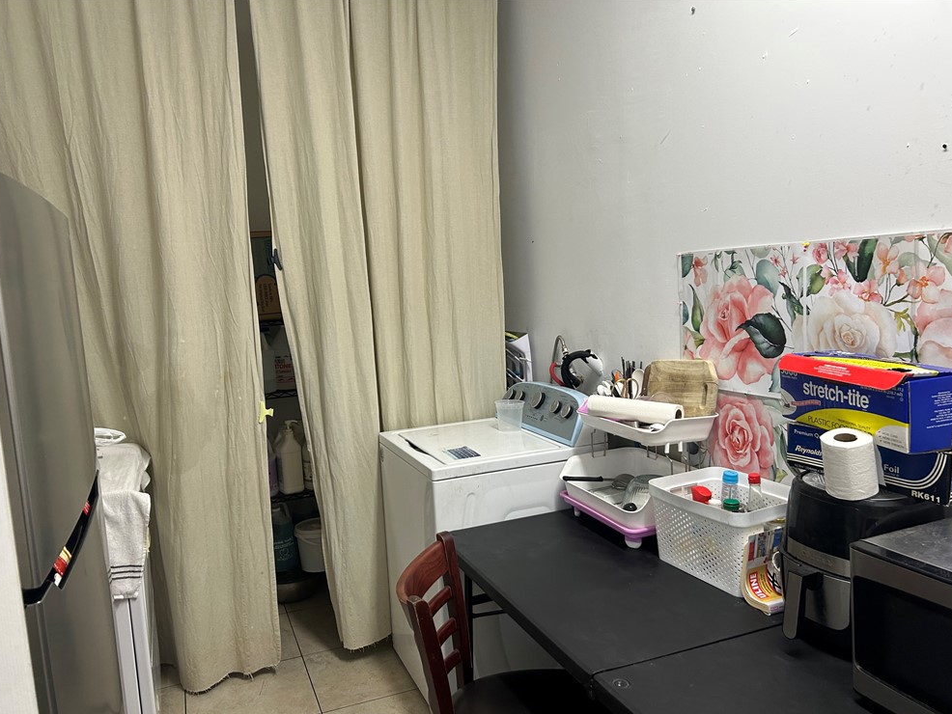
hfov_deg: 65.3
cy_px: 367
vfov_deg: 51.4
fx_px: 743
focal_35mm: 27
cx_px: 464
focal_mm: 5.7
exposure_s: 1/120
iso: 125
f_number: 1.5
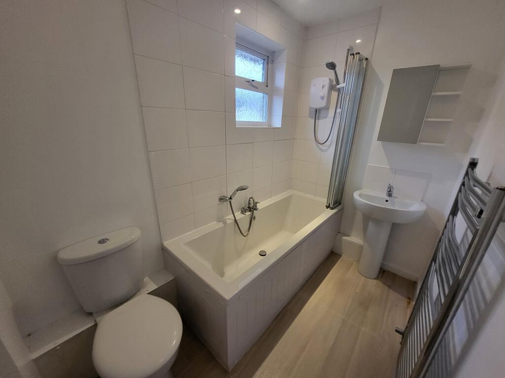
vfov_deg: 89.9
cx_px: 252
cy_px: 189
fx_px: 190
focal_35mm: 13
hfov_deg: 106.2
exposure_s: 1/50
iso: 400
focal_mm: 1.74
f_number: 2.2
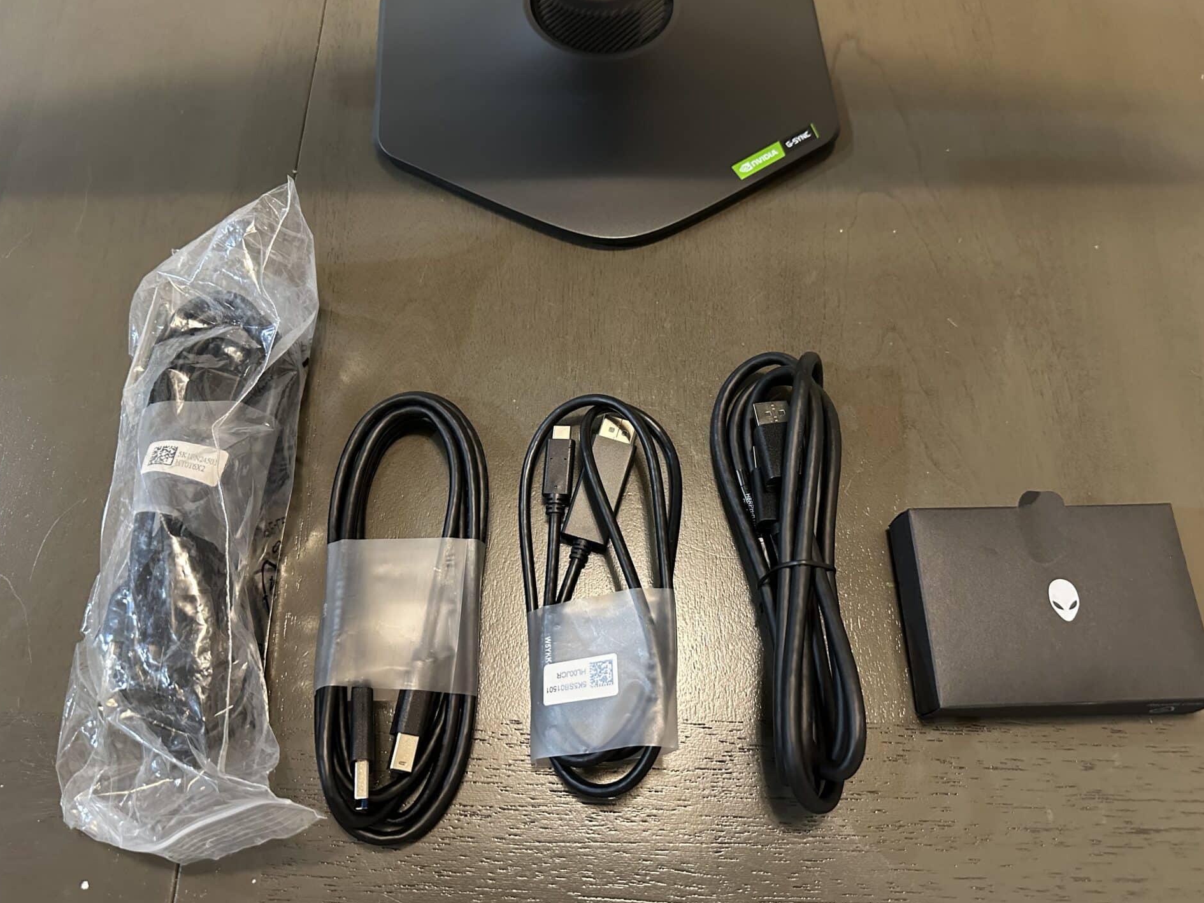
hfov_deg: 67.3
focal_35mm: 26
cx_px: 603
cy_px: 436
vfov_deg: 53.1
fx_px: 904
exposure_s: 1/40
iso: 800
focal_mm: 6.86
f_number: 1.78
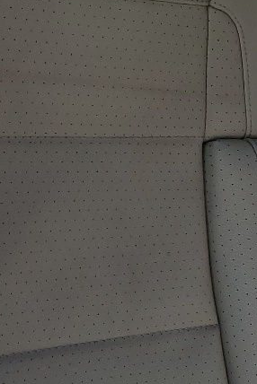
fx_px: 1080
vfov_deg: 19.9
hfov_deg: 12.6
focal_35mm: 101
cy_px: 327
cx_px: 439
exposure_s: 1/1111
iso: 50
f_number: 1.5
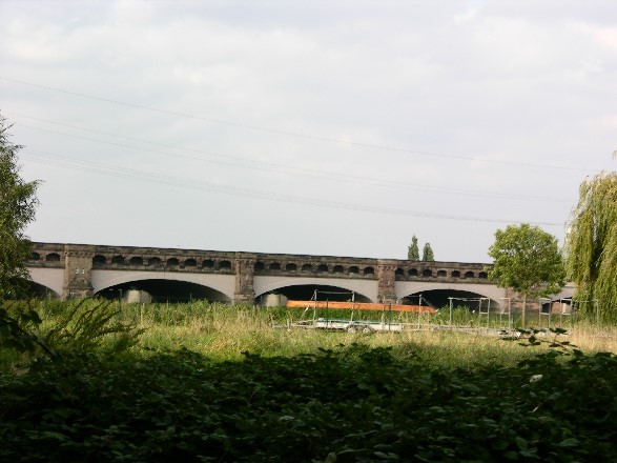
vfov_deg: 15.9
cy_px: 232
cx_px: 308
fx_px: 1657
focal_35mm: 93
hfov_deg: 21.1
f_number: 5
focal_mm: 23.7
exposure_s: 1/150
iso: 50
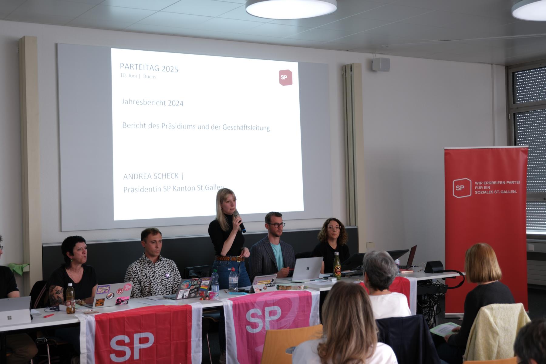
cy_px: 182
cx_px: 273
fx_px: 728
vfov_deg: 28.1
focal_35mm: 48
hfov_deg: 41.1
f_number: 3.8
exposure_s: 1/9
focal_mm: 32.3
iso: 80
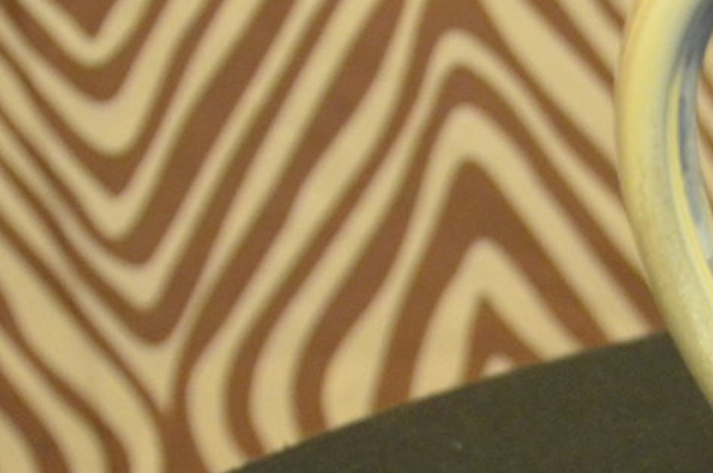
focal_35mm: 143
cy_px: 419
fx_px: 2827
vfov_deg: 9.5
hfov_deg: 13.3
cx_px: 1187
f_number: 3.5
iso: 1600
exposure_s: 1/15
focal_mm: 18
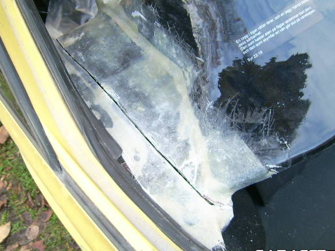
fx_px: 378
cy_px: 119
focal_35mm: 39
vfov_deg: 36.8
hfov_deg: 47.8
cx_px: 167
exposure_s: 1/38
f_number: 2.8
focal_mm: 5.95
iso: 50
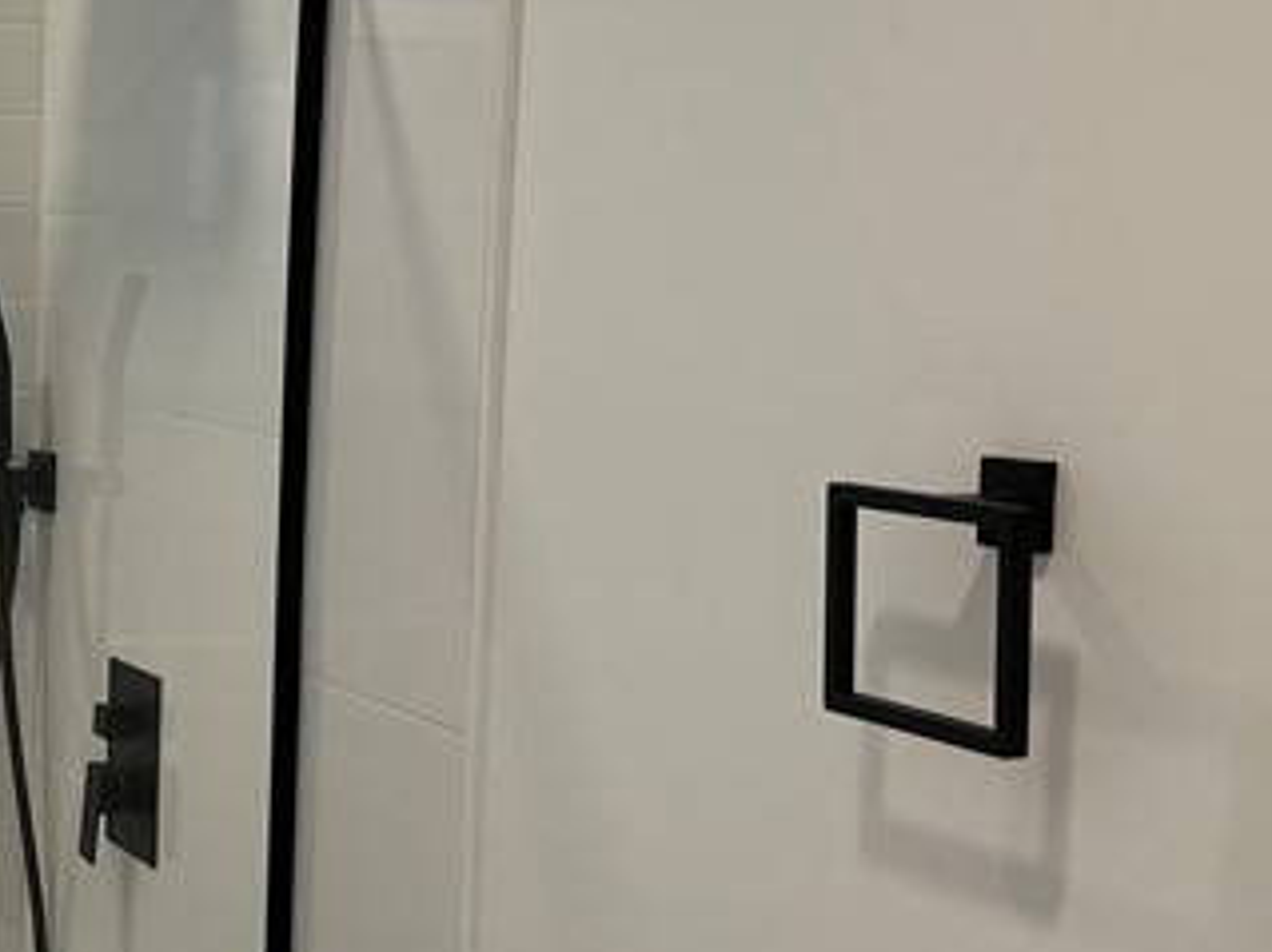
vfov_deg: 19.1
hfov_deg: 22.1
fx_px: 2828
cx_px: -482
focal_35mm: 77
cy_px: 502
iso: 64
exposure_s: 1/120
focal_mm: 6.86
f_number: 1.78
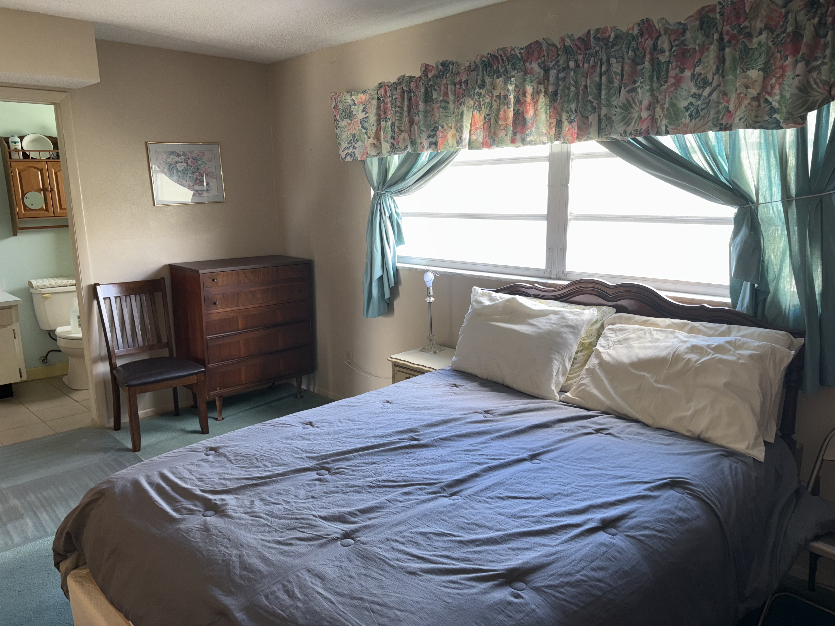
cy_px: 313
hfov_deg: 67.3
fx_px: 627
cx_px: 418
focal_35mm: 26
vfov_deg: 53.1
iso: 64
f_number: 1.6
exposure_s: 1/34
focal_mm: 5.96
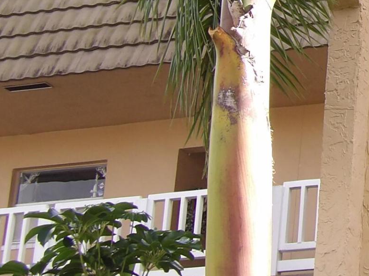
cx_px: 525
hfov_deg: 13.0
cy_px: -7
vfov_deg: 10.1
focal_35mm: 145
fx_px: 1545
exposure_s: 1/266
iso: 100
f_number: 3.2
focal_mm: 7
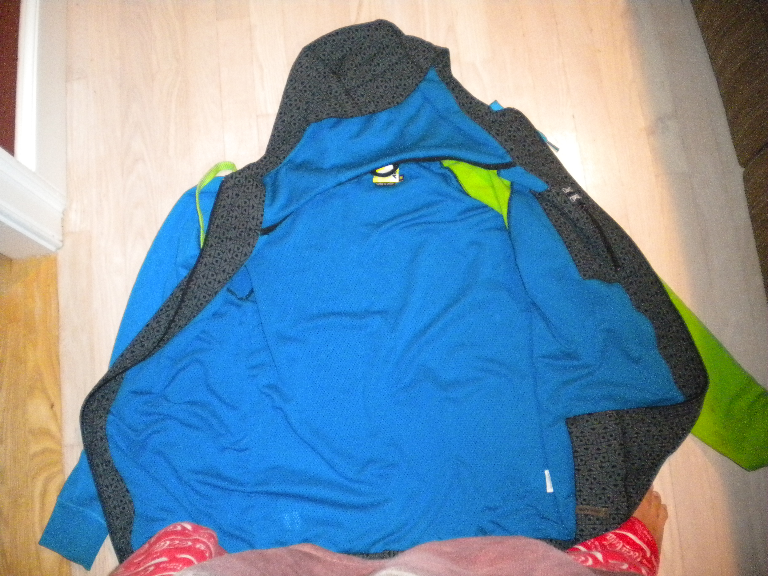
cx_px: 384
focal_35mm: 35
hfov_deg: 52.6
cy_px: 288
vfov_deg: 40.7
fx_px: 777
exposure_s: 1/30
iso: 800
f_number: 3.1
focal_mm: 6.3
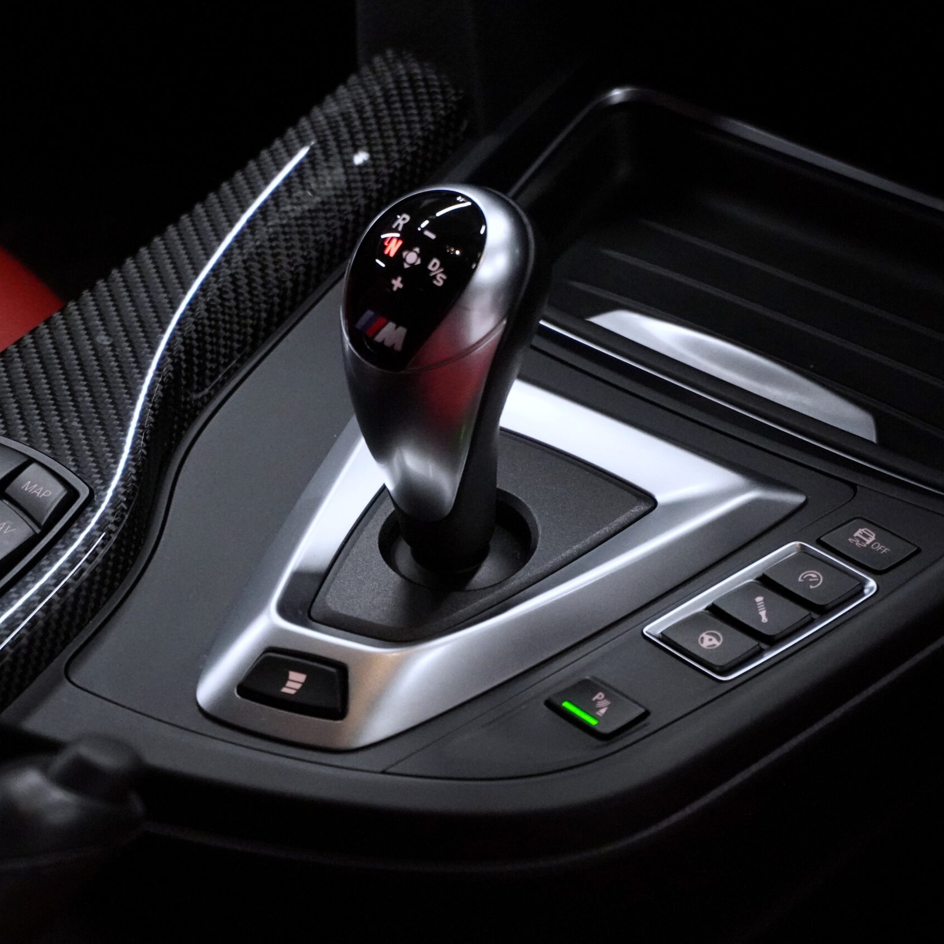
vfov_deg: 18.9
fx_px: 2838
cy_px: 473
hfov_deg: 18.9
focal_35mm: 92
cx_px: 356
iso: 6400
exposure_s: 1/160
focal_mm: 48
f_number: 5.6
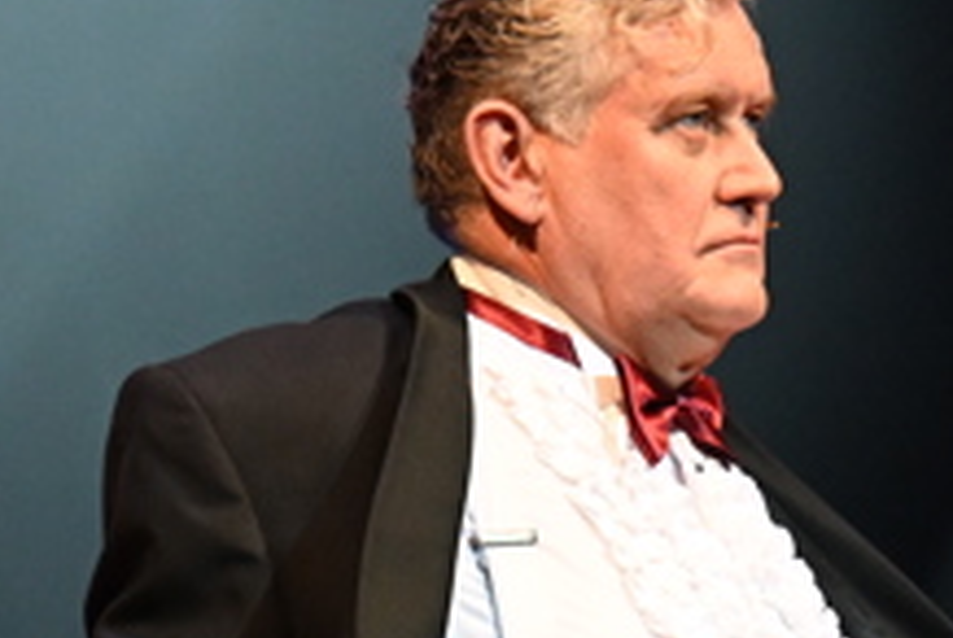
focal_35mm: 806
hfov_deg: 2.6
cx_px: 350
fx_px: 21365
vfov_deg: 1.7
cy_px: 905
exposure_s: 1/400
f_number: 3.5
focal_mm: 170
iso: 4000
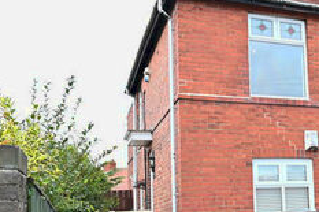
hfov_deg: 31.1
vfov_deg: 23.5
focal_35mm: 57
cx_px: 355
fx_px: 505
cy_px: 163
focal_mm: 19
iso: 1000
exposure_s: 1/2000
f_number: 4.5
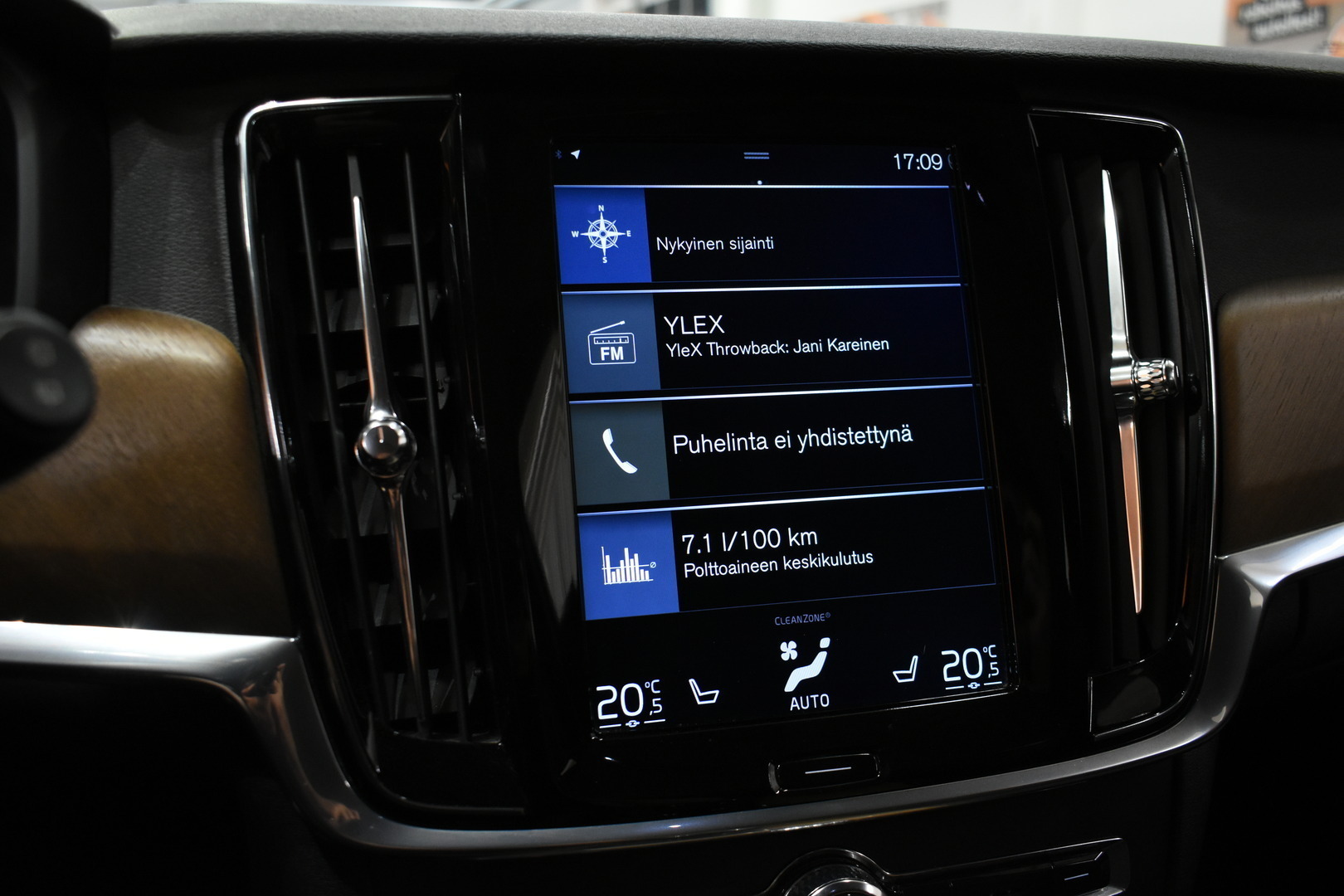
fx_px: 1120
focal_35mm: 30
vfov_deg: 43.6
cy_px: 448
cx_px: 672
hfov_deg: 61.9
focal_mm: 20
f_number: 3.8
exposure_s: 1/60
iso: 1600
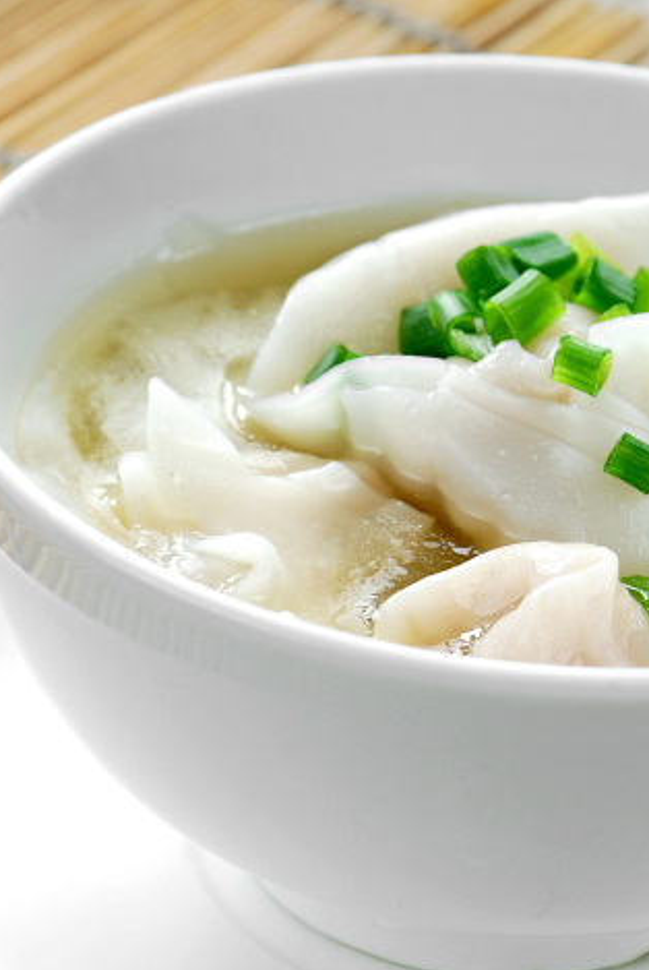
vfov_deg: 7.9
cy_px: 461
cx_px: 534
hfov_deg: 5.3
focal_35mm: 262
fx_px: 7064
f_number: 8
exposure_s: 1/3
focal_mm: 80
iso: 100
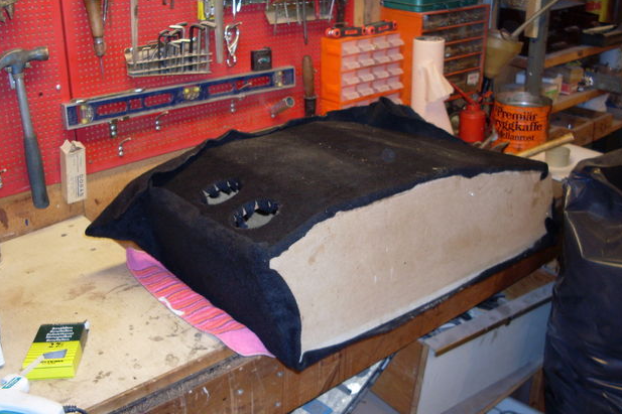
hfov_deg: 47.4
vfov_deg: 32.6
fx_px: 708
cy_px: 213
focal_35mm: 41
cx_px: 303
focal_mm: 6.3
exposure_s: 1/45
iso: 100
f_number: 2.8
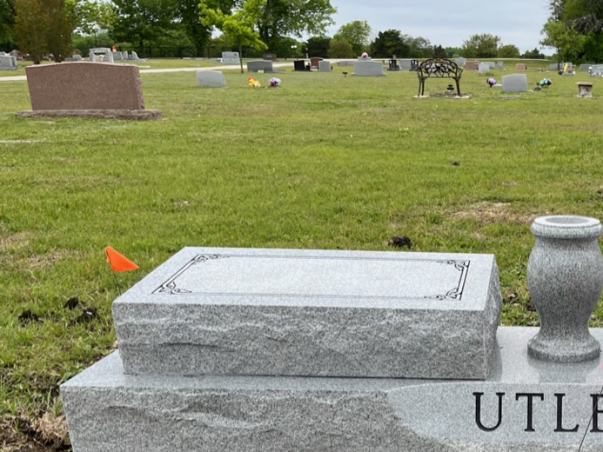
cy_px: 398
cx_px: 545
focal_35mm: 48
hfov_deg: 37.1
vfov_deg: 29.2
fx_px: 836
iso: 50
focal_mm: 5.1
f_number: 1.6
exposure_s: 1/751
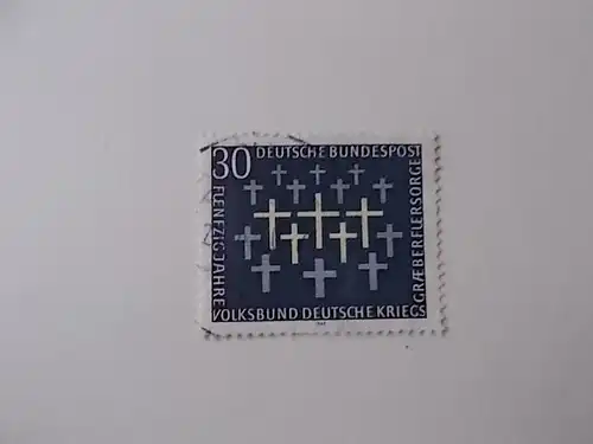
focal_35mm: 26
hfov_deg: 67.3
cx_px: 296
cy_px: 222
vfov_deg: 53.1
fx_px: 445
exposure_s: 1/6
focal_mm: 4.6
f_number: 3.2
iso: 200
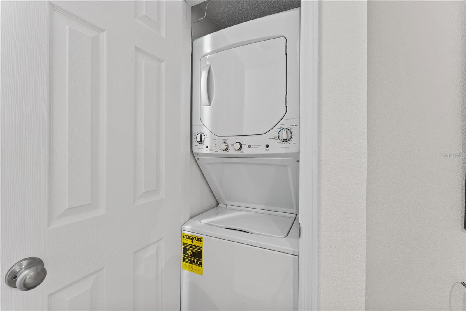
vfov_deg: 77.7
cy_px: 156
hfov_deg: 100.8
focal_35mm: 15
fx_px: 193
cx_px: 233
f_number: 9
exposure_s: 1/2
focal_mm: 14.9
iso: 500
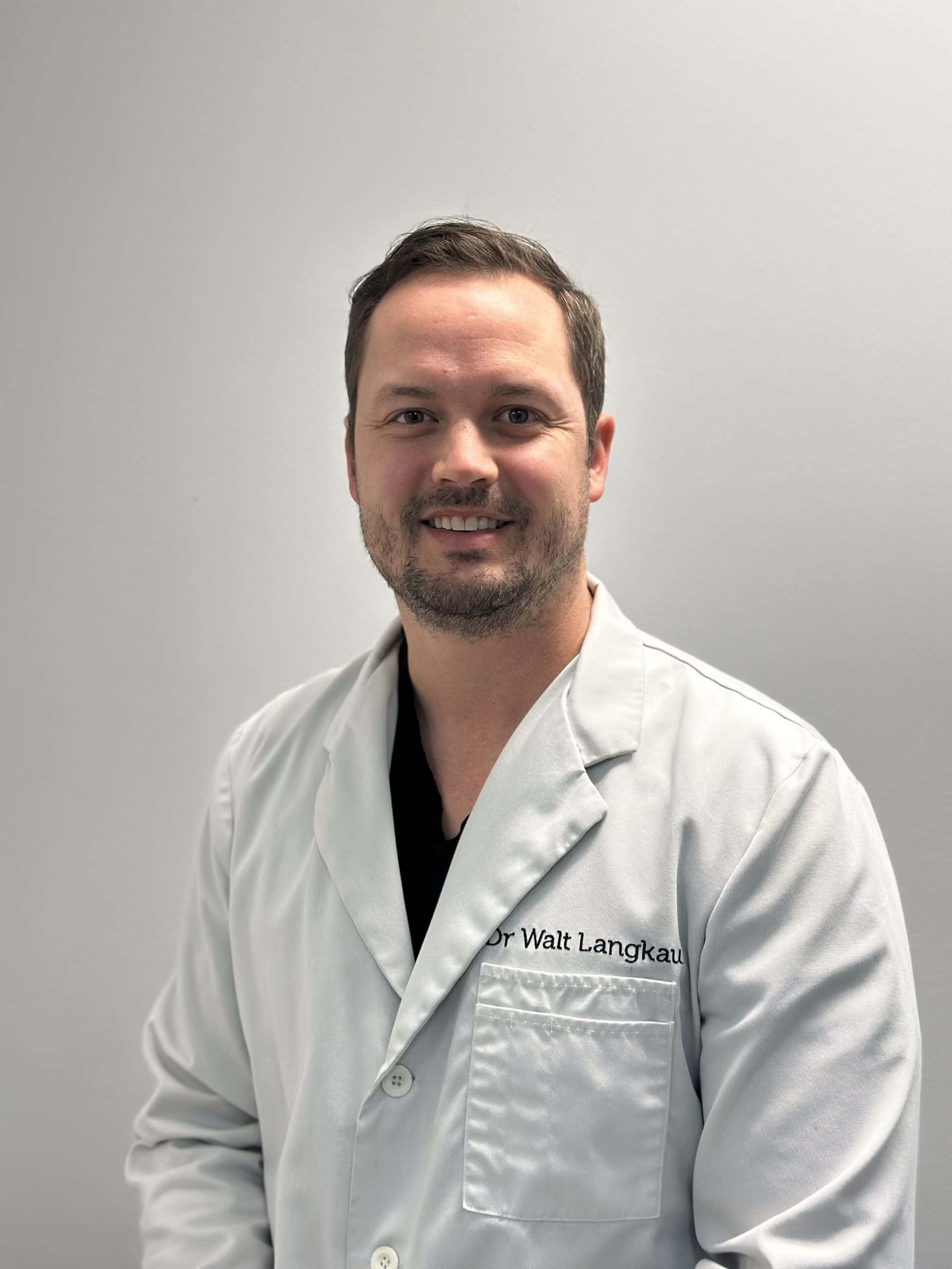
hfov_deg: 30.3
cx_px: 476
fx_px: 1760
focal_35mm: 48
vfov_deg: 39.7
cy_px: 634
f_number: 1.78
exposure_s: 1/120
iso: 125
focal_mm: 6.86
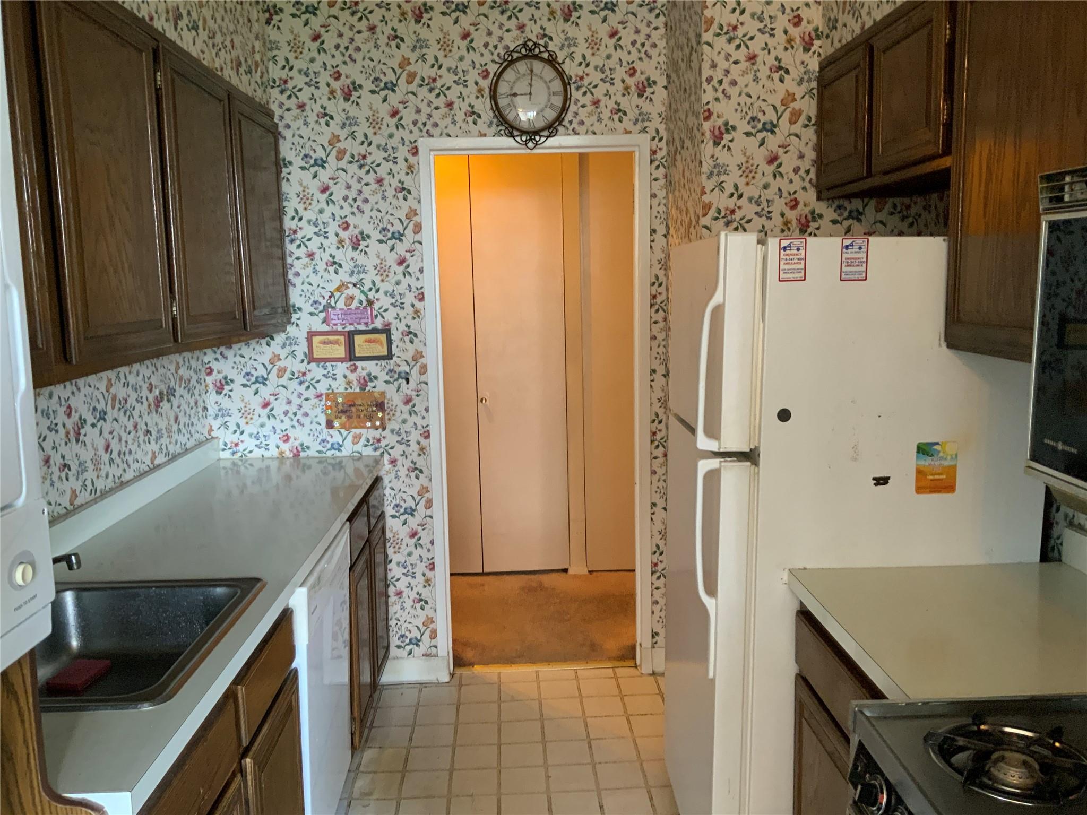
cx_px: 544
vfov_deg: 48.2
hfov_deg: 61.7
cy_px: 408
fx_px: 911
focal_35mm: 29
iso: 250
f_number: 1.8
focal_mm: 3
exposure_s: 1/60
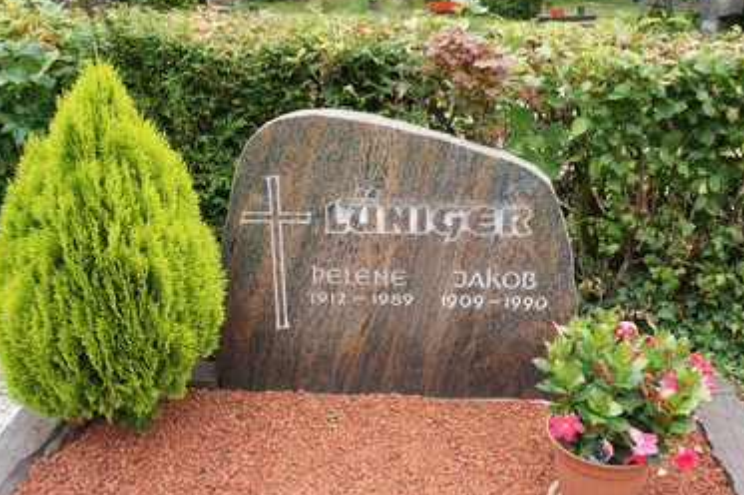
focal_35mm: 37
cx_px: 403
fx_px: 764
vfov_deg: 35.9
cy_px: 244
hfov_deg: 51.9
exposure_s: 1/250
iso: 500
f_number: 6.3
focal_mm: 20
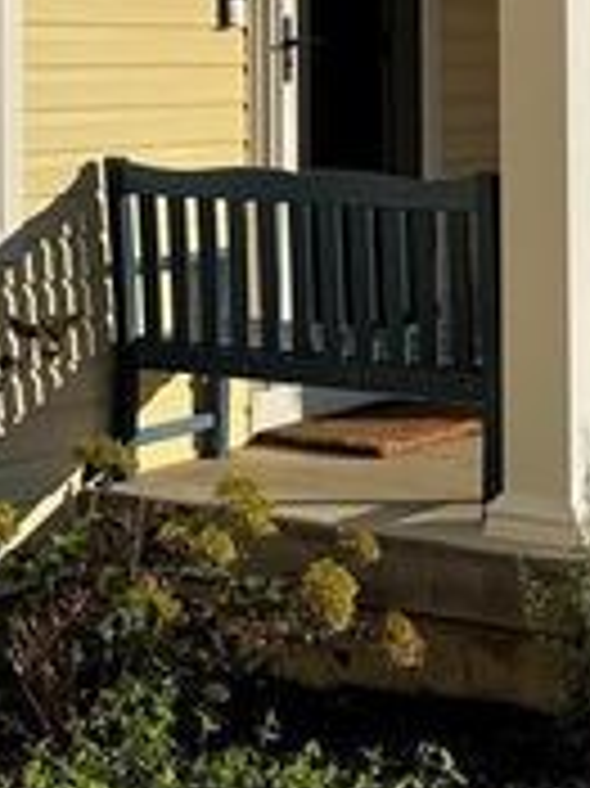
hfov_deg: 14.7
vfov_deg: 19.4
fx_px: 2253
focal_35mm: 99
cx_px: 563
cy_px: 56
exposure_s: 1/4831
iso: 50
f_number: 1.5
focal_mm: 5.7
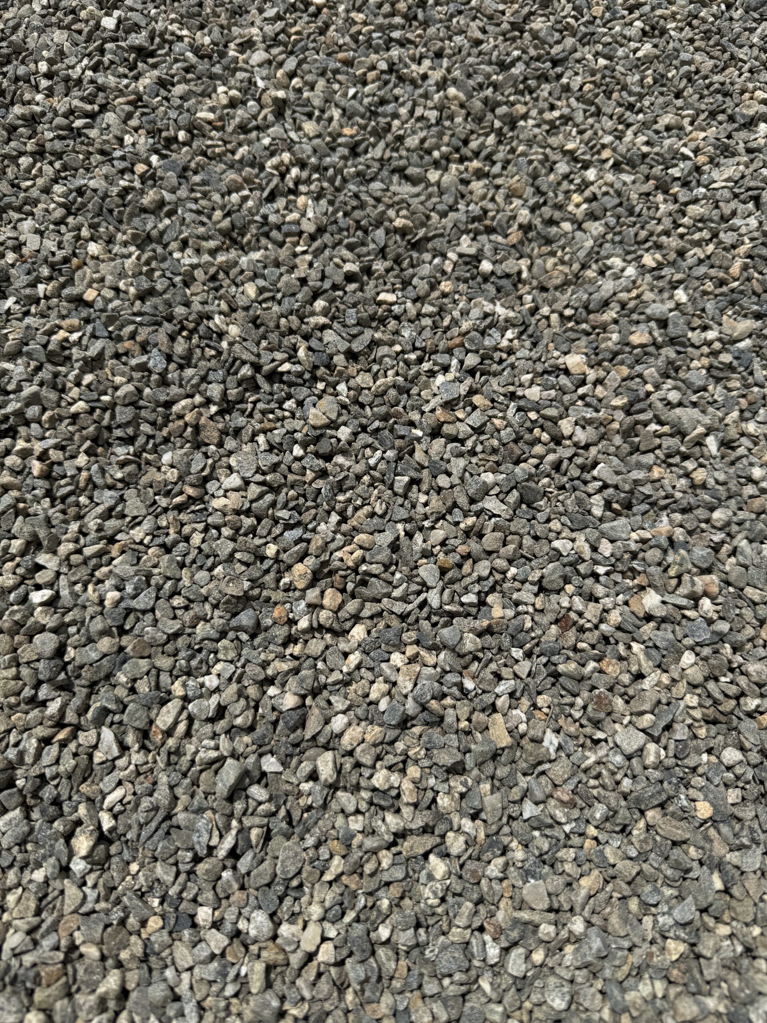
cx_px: 384
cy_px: 512
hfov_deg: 56.8
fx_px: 709
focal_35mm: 24
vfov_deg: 71.6
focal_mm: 6.76
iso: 80
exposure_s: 1/11905
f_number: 1.78
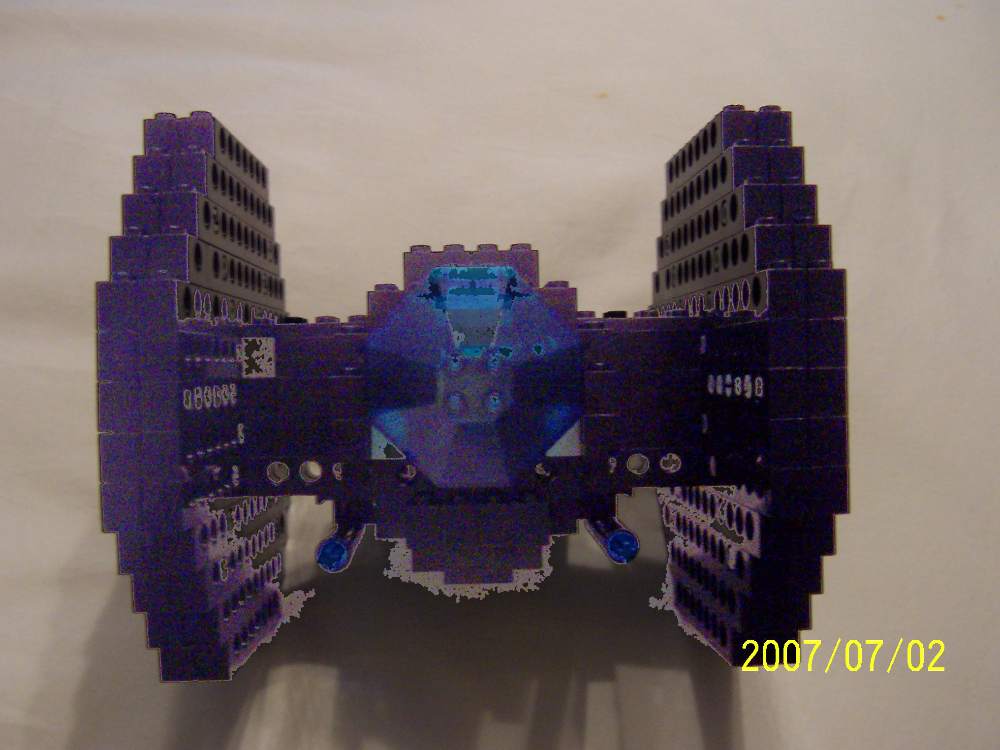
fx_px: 1040
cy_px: 375
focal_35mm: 36
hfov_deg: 51.4
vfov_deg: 39.7
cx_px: 500
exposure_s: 1/8
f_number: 2.8
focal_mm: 5.6
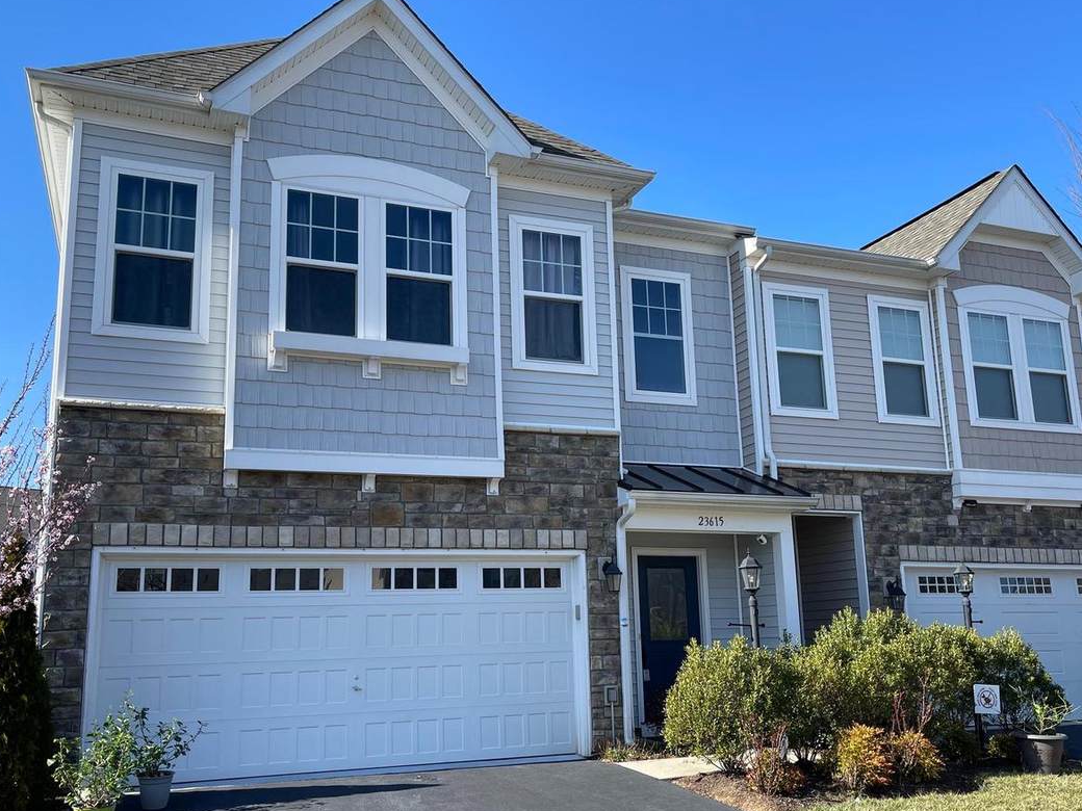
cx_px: 534
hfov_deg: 56.8
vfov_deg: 44.1
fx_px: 1000
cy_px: 450
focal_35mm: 32
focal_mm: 5.1
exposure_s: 1/1642
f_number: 1.6
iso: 32
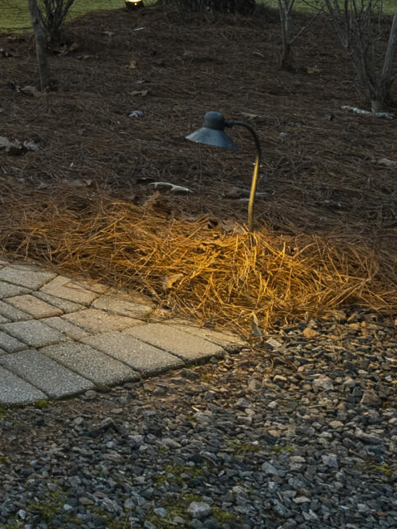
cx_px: -453
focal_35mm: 59
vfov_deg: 28.5
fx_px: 902
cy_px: -104
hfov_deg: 16.6
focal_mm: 13
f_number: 7.1
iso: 400
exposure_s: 1.6
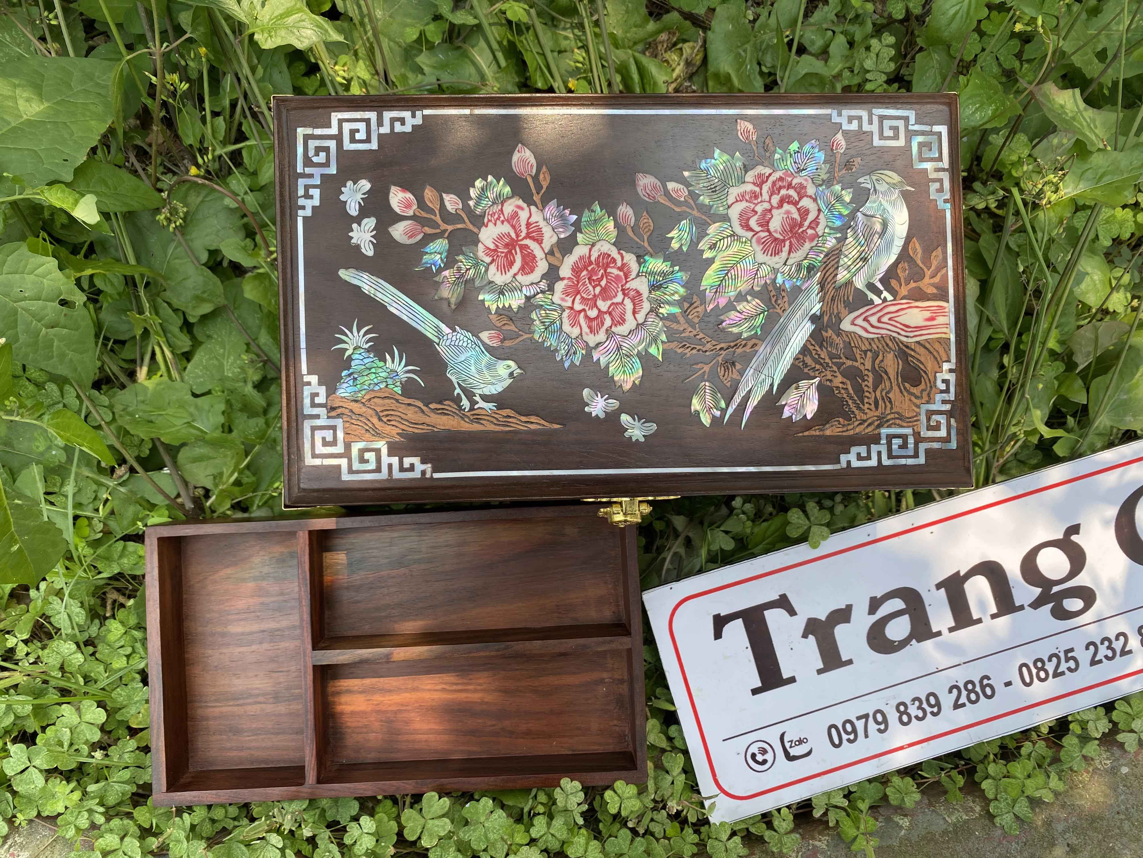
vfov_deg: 53.1
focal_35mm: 26
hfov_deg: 67.3
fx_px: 859
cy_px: 429
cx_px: 572
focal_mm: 4.25
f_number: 1.8
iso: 32
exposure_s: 1/871
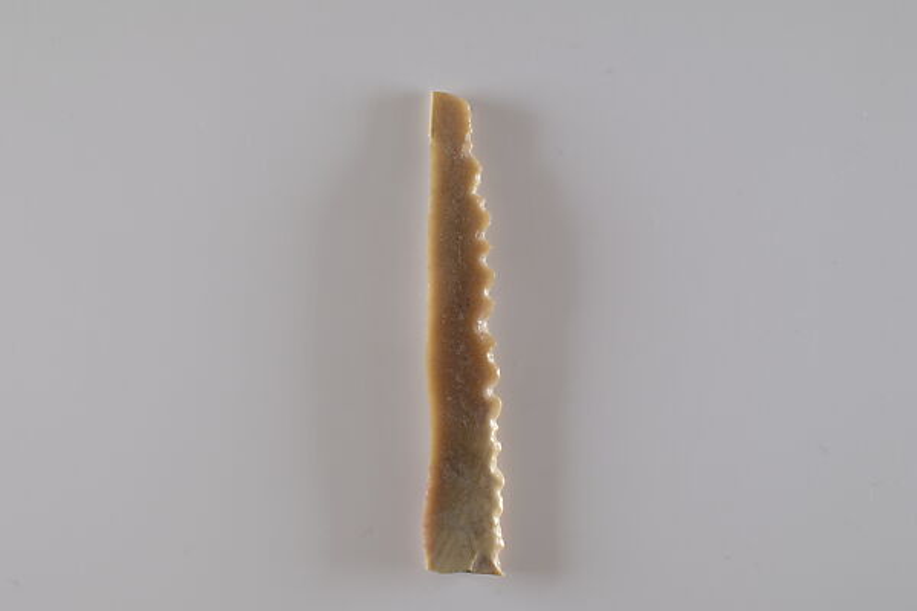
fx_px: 1528
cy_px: 306
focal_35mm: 60
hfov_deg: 33.4
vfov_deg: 22.6
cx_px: 458
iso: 125
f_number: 14
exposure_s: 1/15
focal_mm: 40
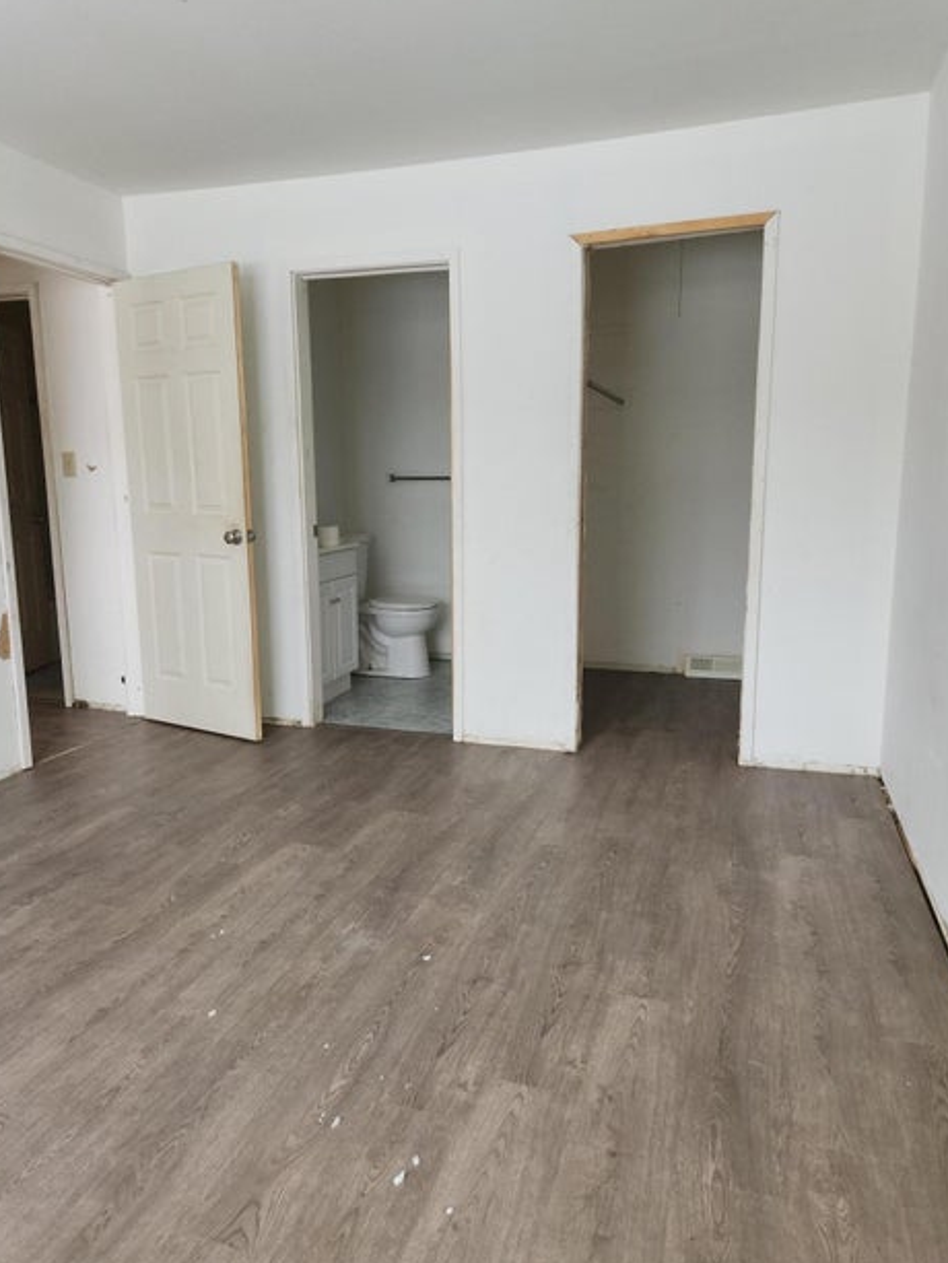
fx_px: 876
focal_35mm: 24
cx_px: 468
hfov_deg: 56.8
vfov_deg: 71.6
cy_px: 630
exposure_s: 1/40
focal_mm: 5.4
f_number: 1.8
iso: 100
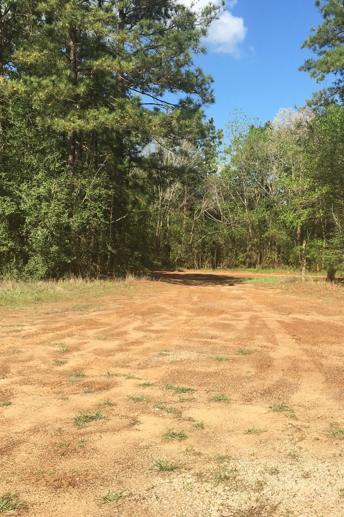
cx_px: 218
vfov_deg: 47.4
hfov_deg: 32.4
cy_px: 262
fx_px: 588
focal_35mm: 41
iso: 25
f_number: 2.2
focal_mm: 4.15
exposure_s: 1/1131
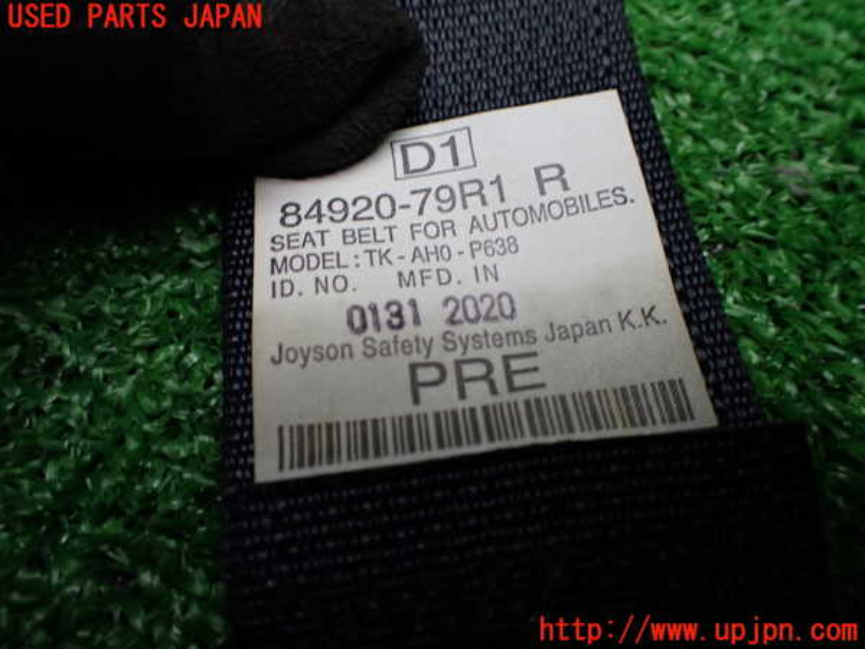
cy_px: 324
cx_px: 432
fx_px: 750
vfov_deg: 46.8
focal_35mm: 30
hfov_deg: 60.0
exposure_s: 1/125
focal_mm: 5.4
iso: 250
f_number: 2.3
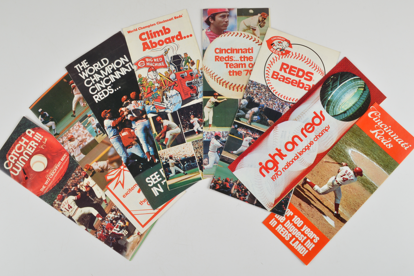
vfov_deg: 35.9
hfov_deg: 51.9
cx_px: 202
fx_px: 426
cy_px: 135
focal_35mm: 37
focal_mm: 24
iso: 100
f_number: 13
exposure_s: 1/125
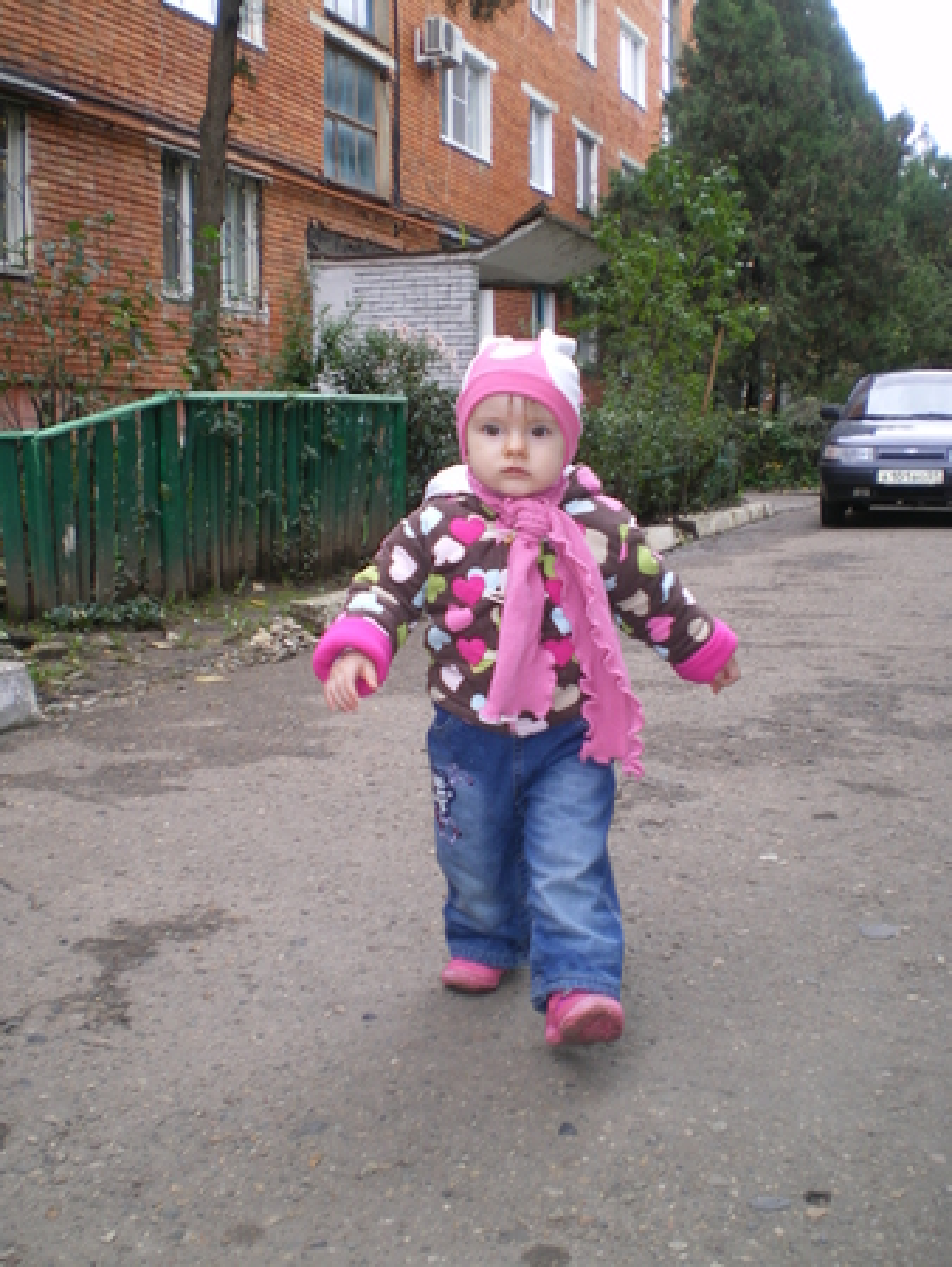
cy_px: 634
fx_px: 1392
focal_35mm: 38
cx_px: 476
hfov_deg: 37.8
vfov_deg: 49.0
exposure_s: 1/80
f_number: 3.1
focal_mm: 6.3
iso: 64
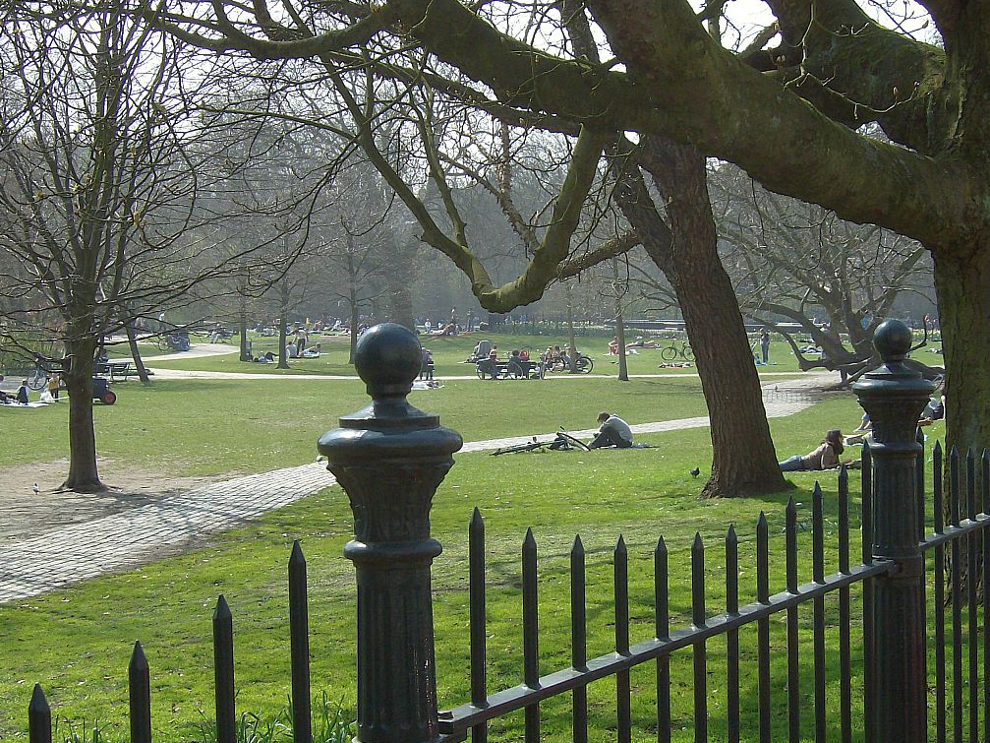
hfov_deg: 27.4
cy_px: 373
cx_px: 495
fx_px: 2030
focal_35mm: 71
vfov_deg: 20.7
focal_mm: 11.6
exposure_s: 1/262
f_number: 6.2
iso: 100
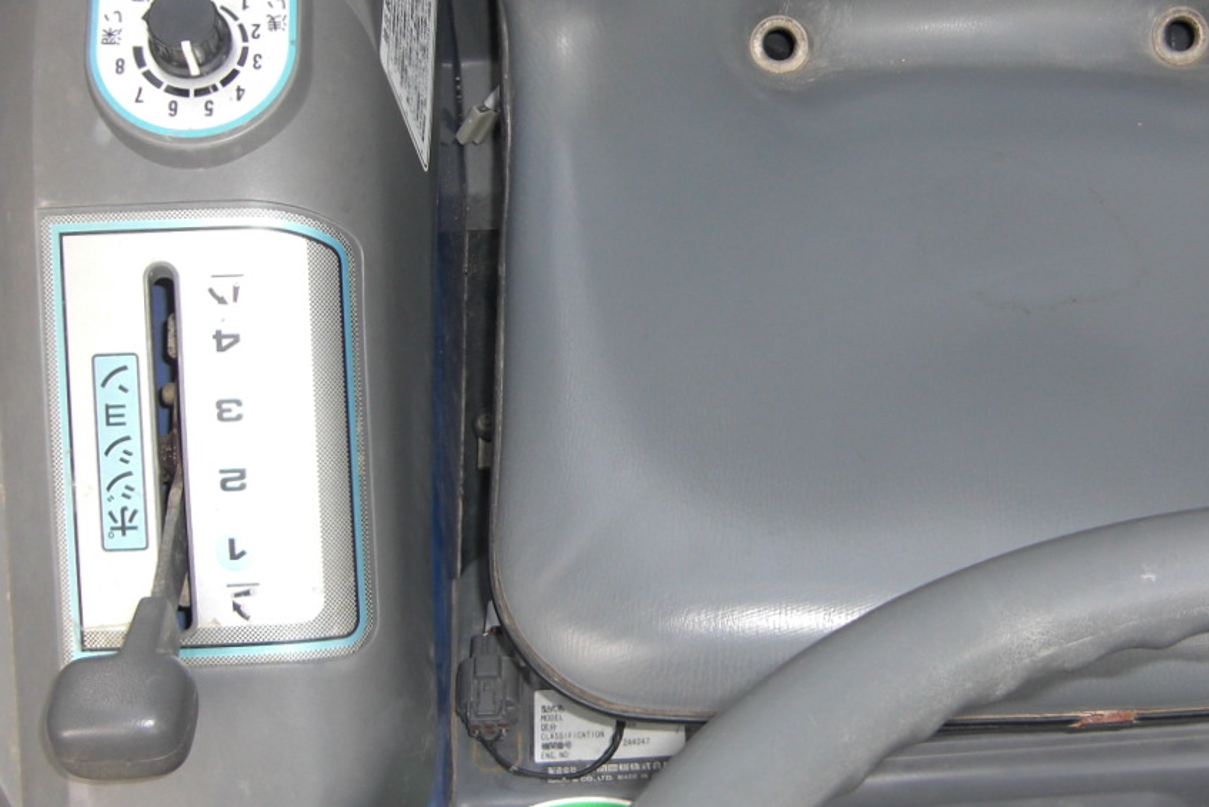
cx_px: 779
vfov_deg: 24.6
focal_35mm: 55
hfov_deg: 36.0
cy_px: 457
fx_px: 1847
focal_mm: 4.9
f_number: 2.6
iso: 50
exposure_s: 1/160
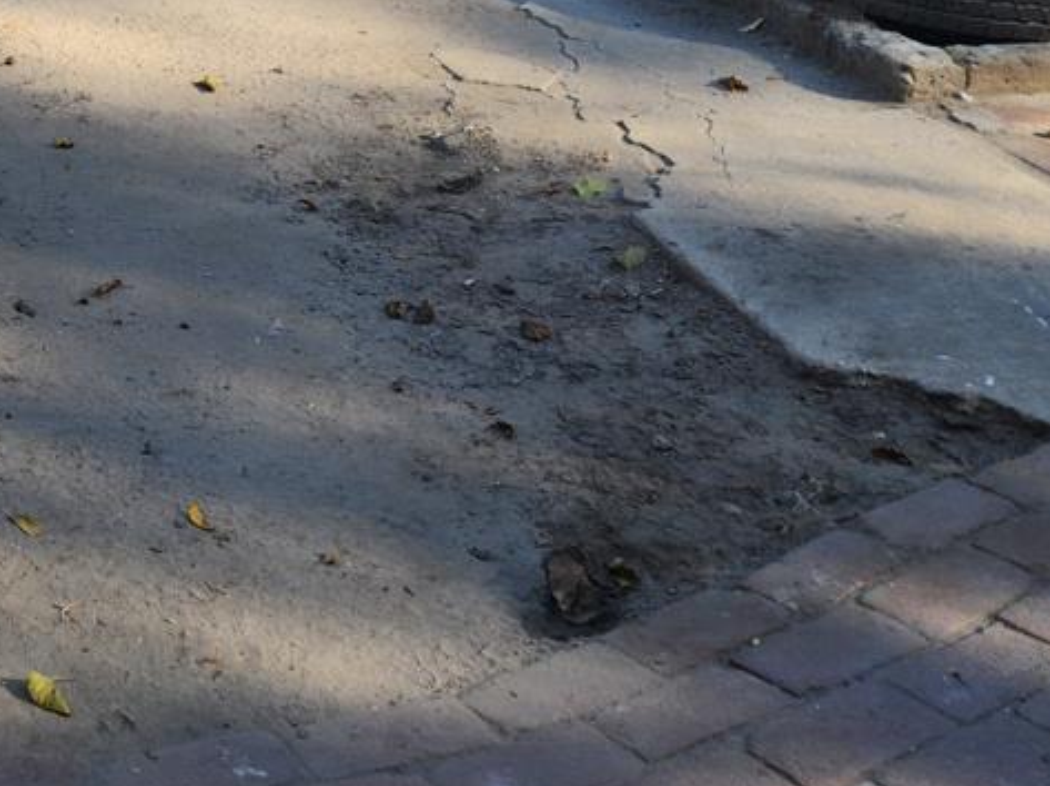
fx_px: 2213
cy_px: -354
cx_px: -269
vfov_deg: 18.2
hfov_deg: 23.9
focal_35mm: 73
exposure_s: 1/431
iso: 12
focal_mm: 6.4
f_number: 1.8
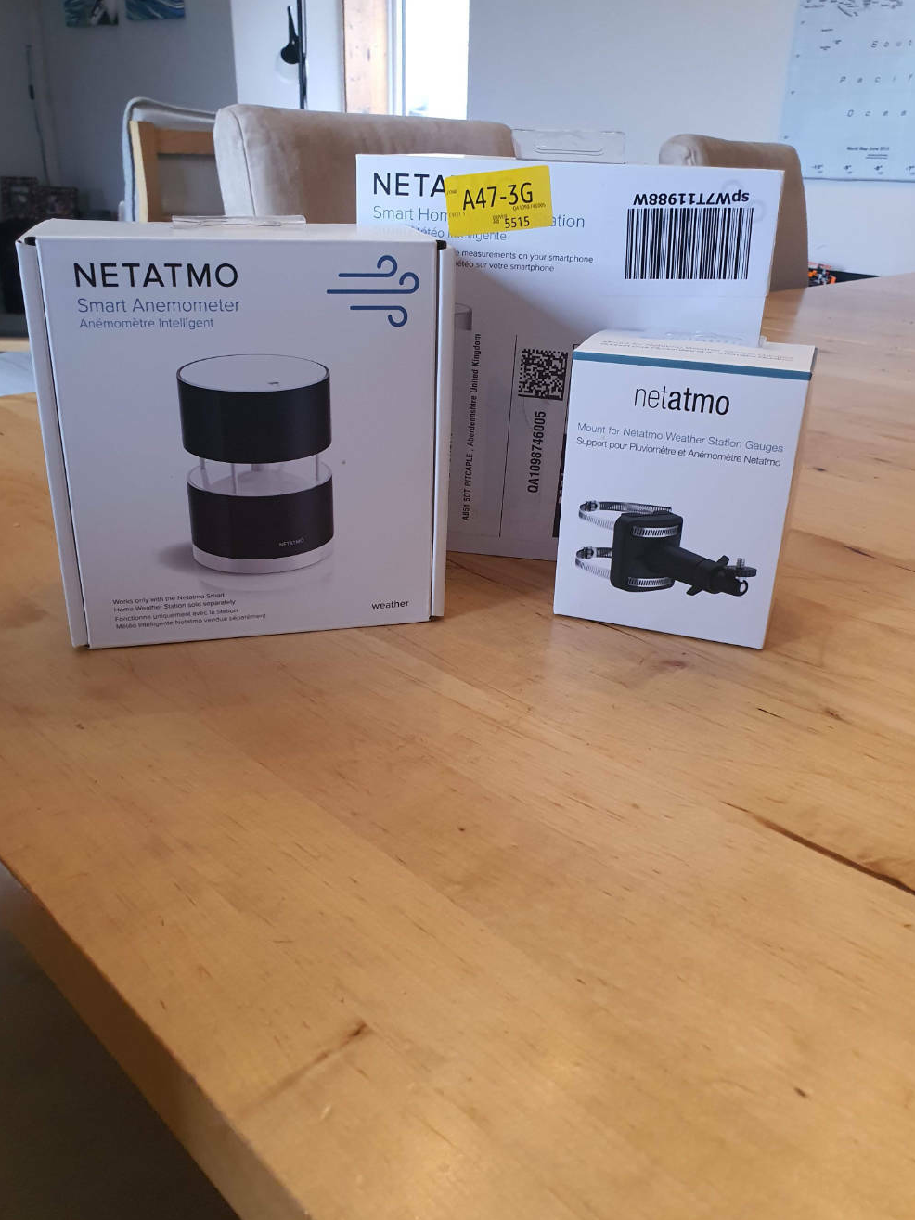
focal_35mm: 27
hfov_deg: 51.3
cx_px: 451
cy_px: 602
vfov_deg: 65.3
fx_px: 952
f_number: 2.4
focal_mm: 4.3
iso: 400
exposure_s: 1/50
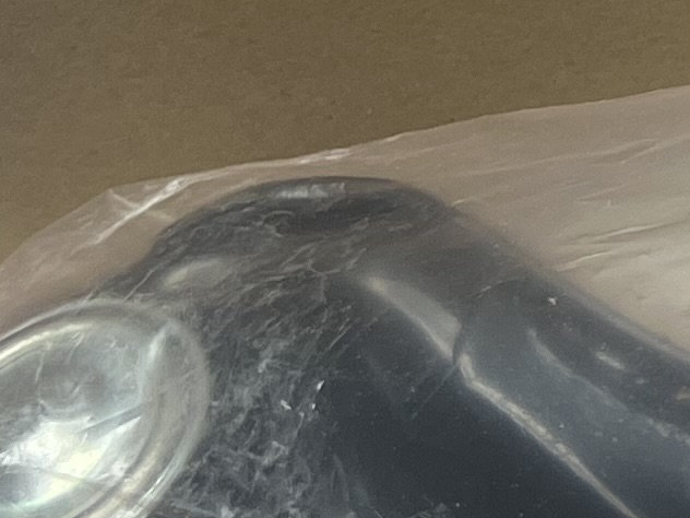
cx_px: 1834
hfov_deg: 9.9
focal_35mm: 166
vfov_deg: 8.9
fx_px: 3309
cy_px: -43
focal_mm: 5.7
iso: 64
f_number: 1.5
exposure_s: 1/100
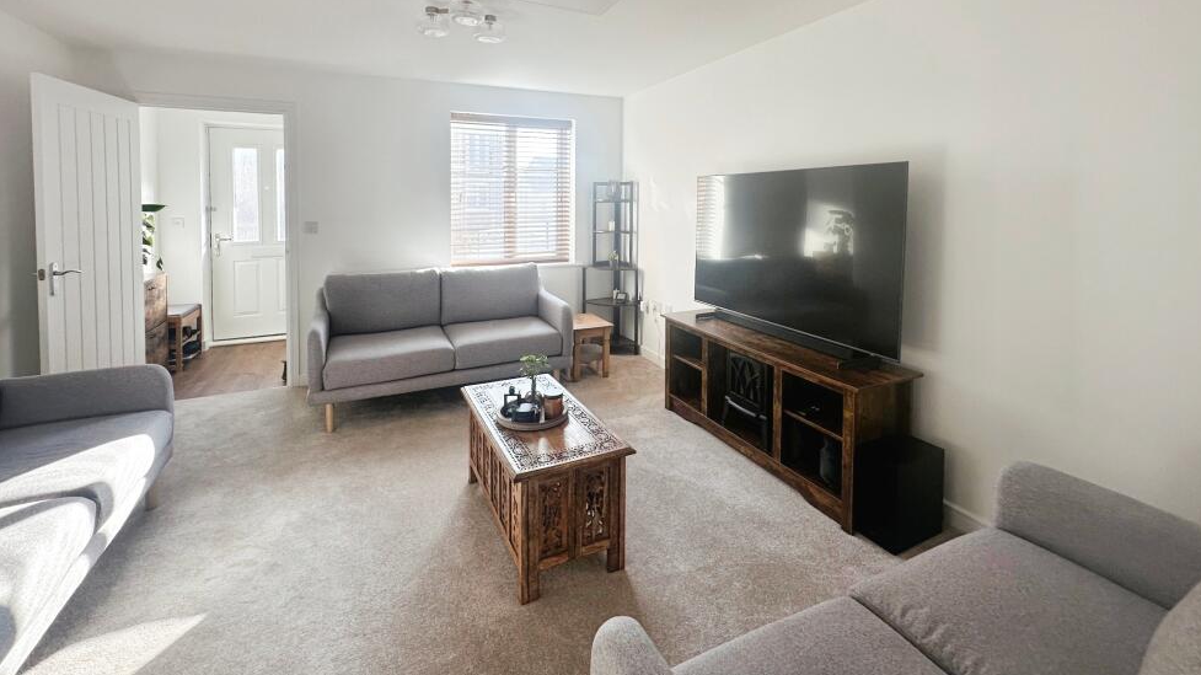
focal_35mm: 16
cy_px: 251
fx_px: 509
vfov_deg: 66.0
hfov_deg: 99.4
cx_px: 607
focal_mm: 2.22
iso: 50
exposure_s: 1/99
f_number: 2.2
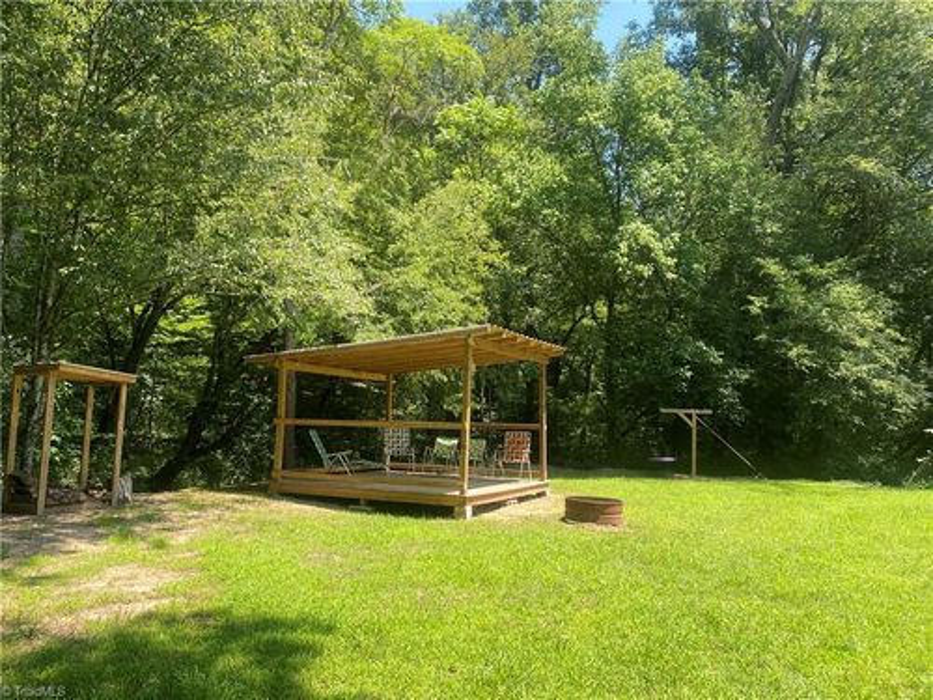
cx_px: 466
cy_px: 350
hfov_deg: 67.3
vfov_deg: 53.1
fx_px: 701
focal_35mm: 26
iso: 32
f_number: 1.8
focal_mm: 4.25
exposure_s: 1/715
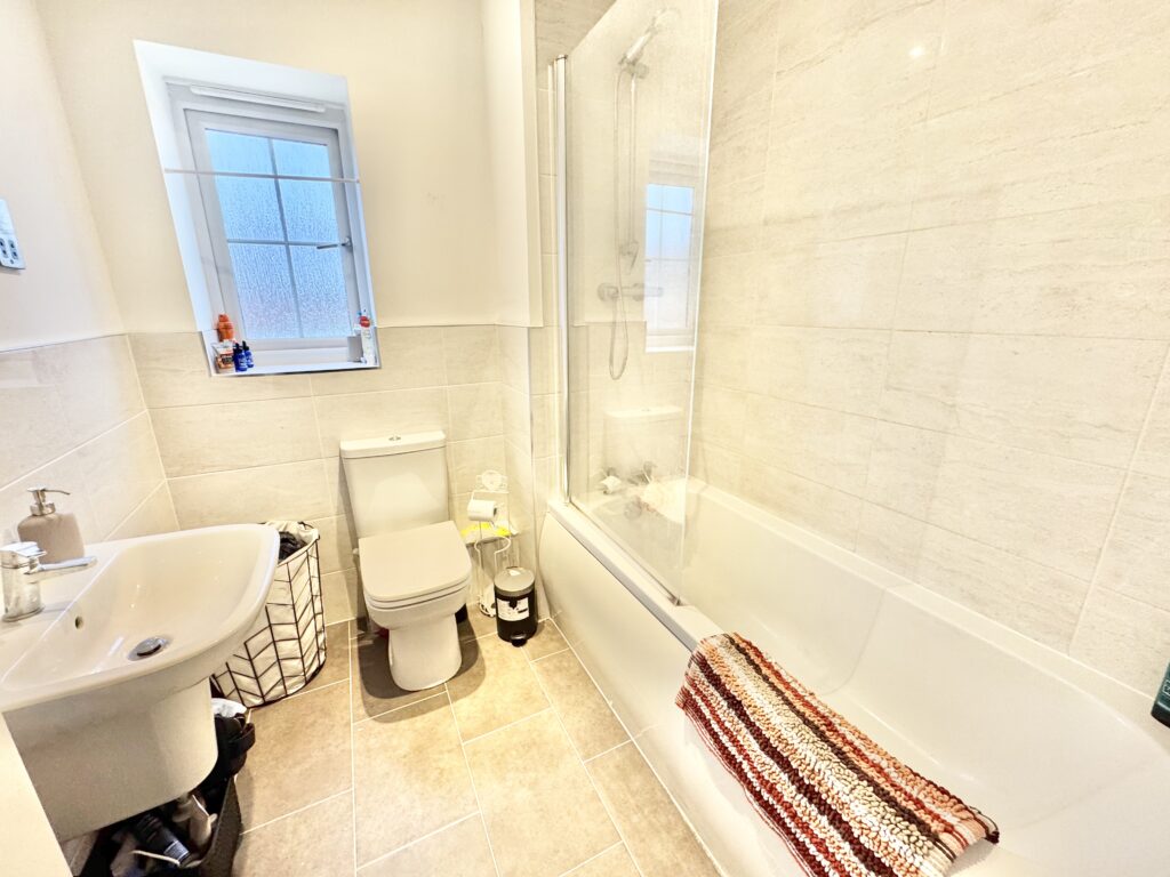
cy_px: 438
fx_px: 473
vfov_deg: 85.7
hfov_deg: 102.1
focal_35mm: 14
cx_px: 585
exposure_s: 1/50
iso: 200
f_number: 2.2
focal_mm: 2.22
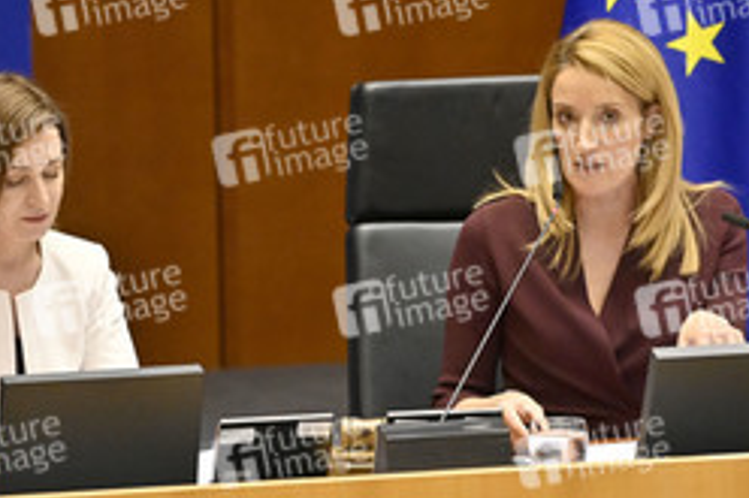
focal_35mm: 1093
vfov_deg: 1.3
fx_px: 22725
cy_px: 226
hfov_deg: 1.9
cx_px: 331
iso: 6400
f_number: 6.3
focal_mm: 600
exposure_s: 1/400
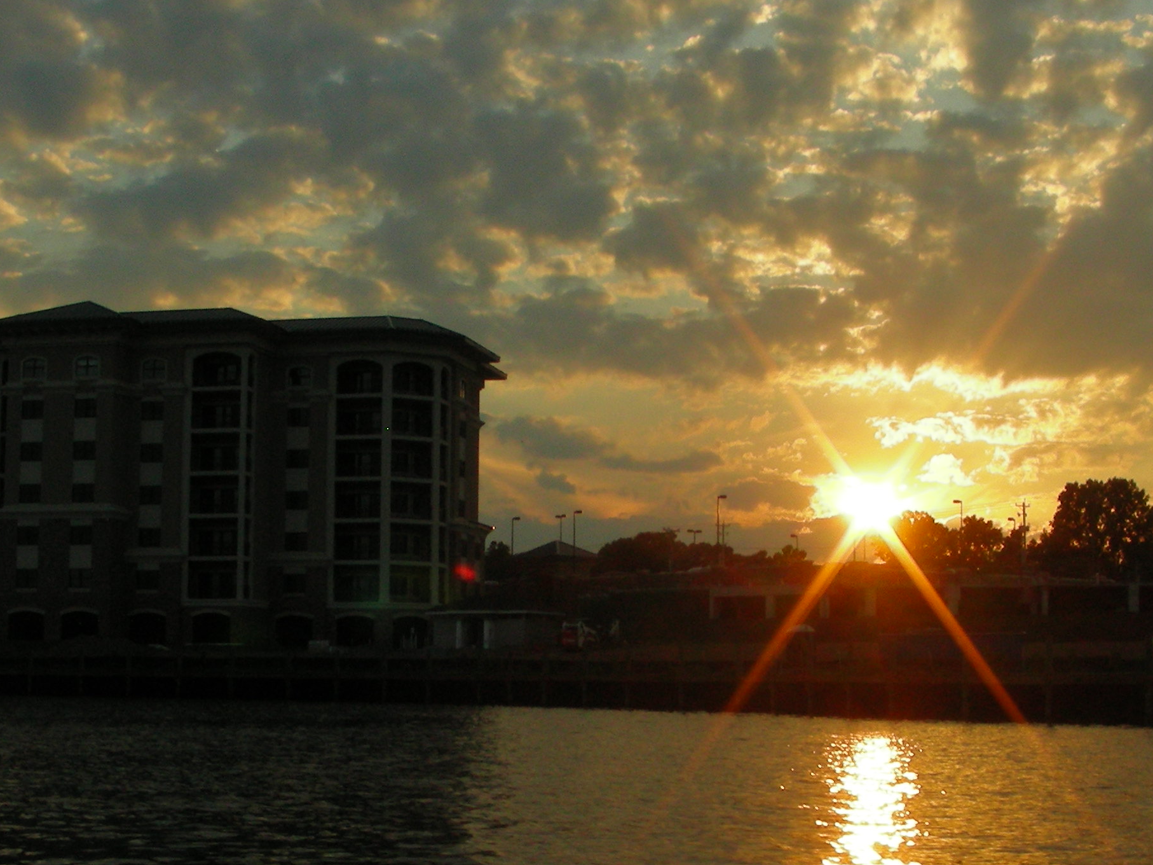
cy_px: 510
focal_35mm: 59
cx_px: 664
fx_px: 1965
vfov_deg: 24.8
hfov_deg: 32.6
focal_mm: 6.3
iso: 50
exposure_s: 1/326
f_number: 5.6
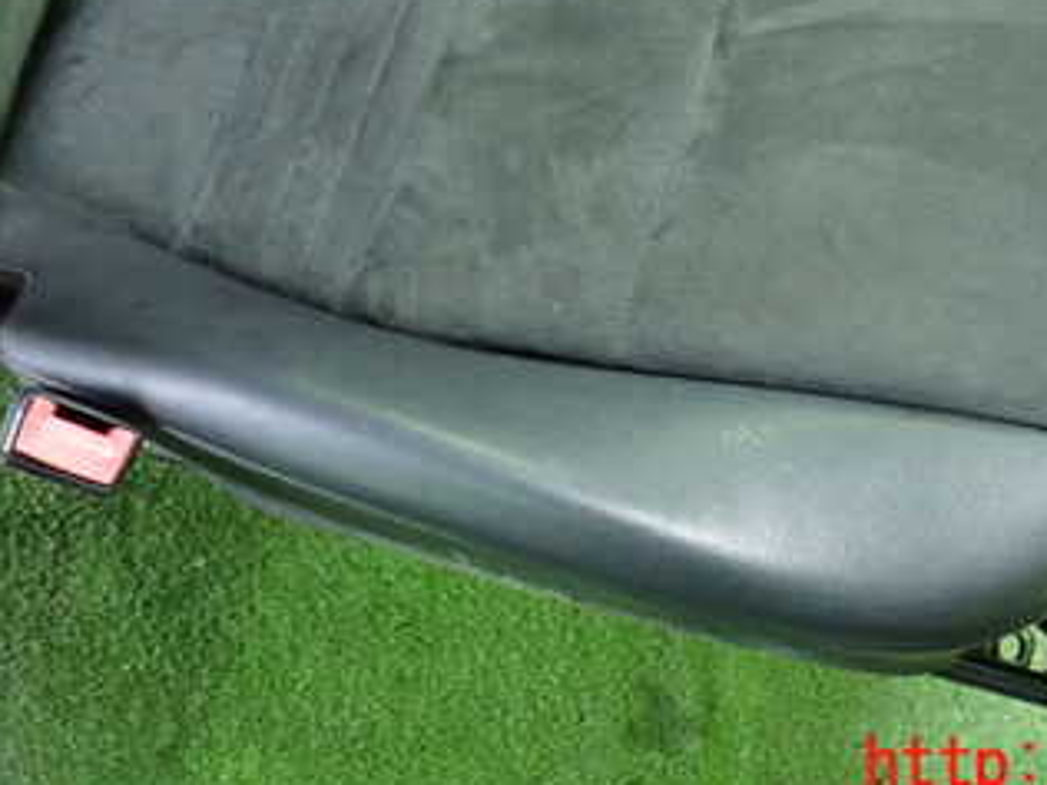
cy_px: 63
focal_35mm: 57
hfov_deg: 33.7
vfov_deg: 24.8
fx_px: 1724
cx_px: 620
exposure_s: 1/20
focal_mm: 5.4
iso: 800
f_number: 2.3
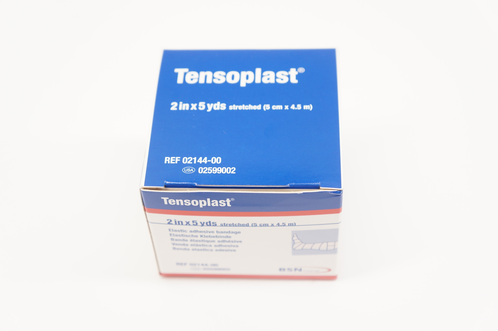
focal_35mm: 58
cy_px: 166
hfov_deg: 34.2
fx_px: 808
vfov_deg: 23.1
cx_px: 249
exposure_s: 1/60
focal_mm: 39
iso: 400
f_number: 5
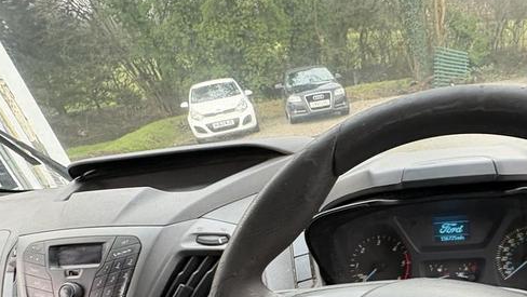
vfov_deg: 36.7
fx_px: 391
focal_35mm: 28
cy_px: 306
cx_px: 397
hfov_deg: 63.8
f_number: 2.2
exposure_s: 1/62
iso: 200
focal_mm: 2.22
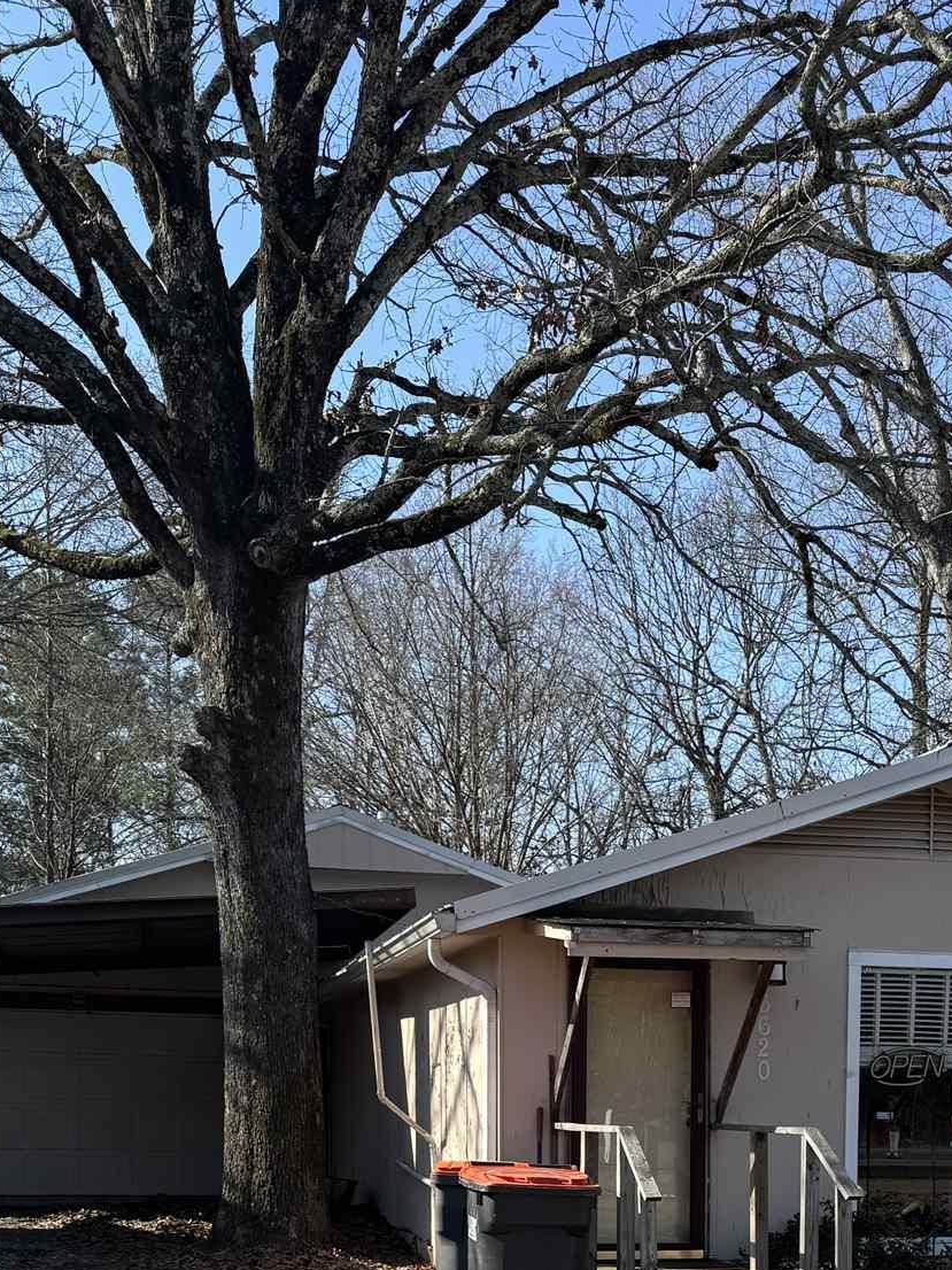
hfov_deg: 28.8
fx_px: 1834
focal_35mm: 50
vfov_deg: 35.2
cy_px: 1222
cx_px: 672
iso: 80
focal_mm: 6.76
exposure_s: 1/2331
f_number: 1.78
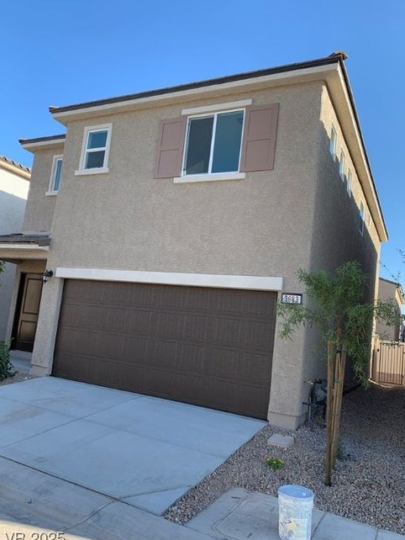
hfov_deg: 51.4
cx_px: 201
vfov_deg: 65.3
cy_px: 274
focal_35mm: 27
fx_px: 421
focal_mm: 4.25
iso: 25
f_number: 1.8
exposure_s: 1/601
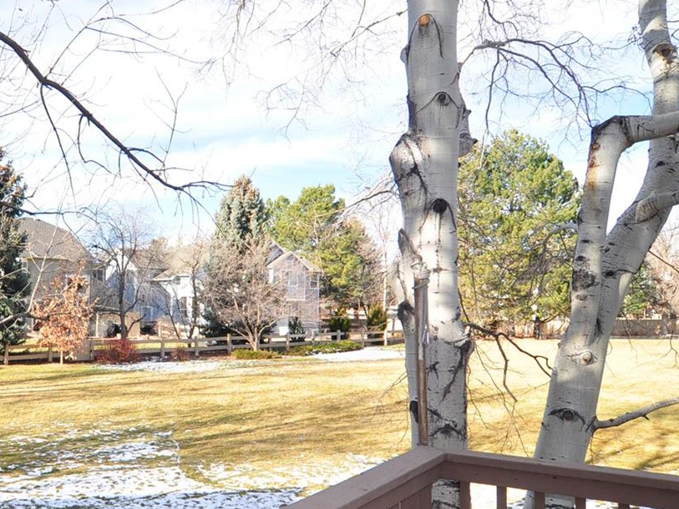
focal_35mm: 34
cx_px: 104
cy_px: 300
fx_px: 667
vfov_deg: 41.7
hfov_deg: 49.6
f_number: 6.3
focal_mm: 12
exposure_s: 1/200
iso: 200
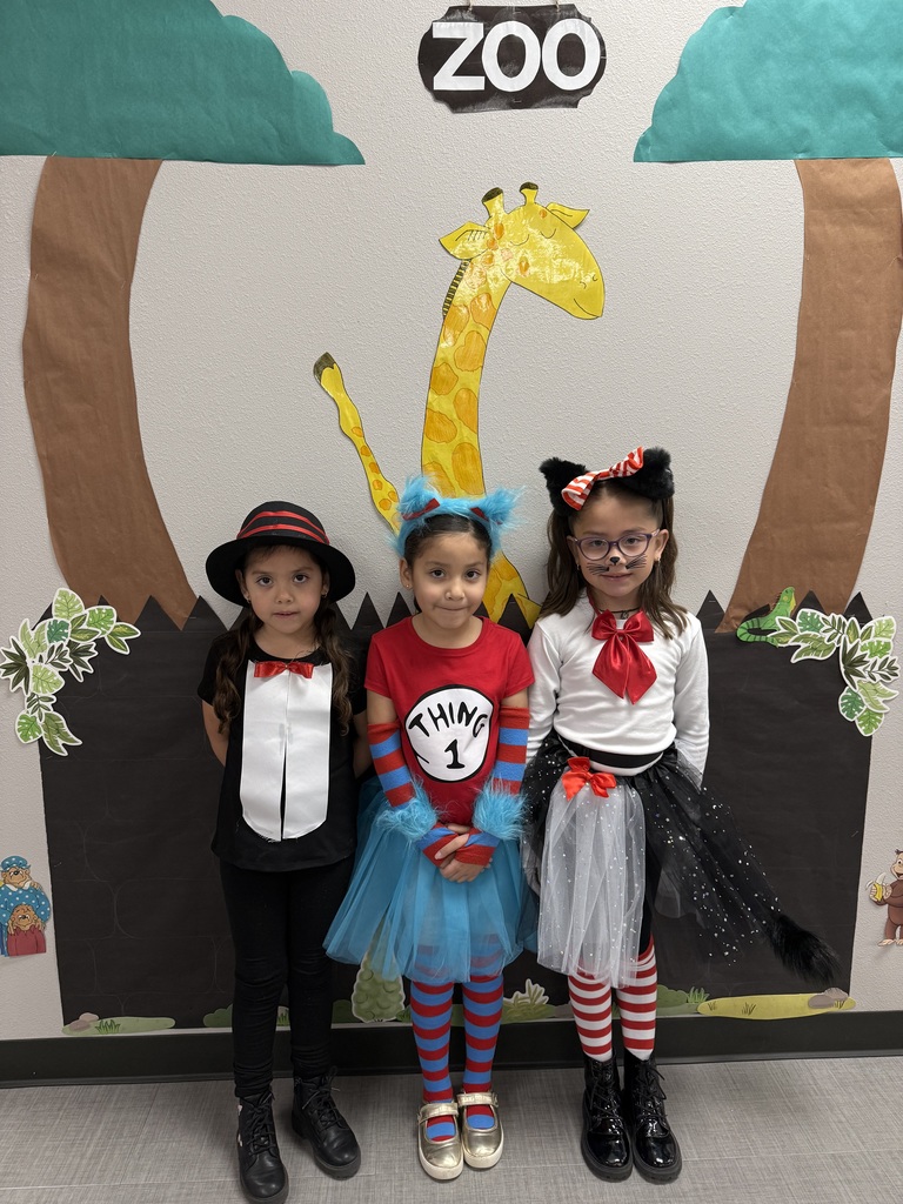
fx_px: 835
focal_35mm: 24
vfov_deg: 71.6
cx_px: 452
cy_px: 602
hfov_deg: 56.8
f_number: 1.78
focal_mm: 6.76
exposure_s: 1/120
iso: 160
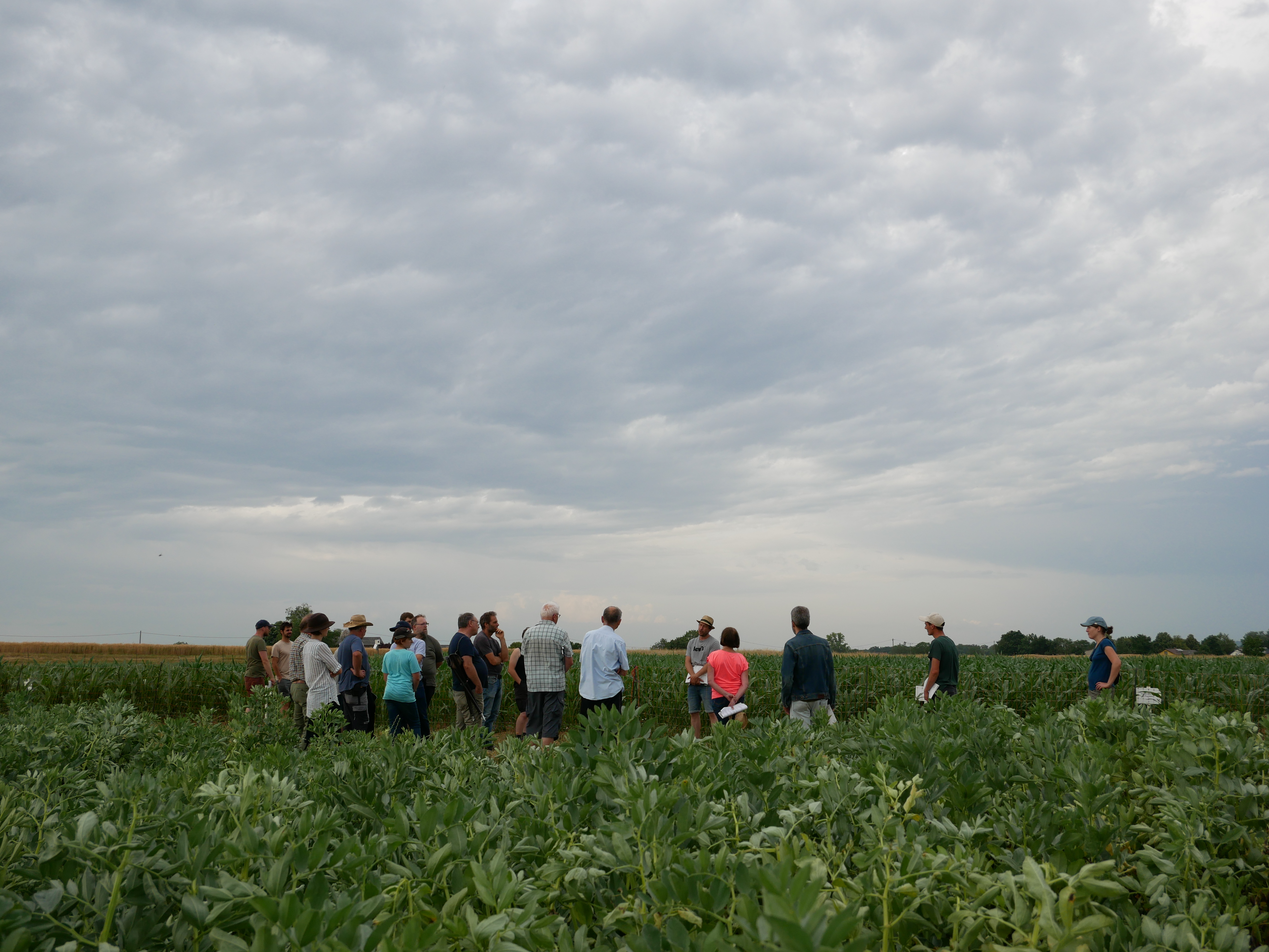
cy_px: 476
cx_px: 634
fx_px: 1320
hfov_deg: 51.3
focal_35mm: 36
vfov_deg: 39.7
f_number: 6.3
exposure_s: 1/320
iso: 200
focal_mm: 18
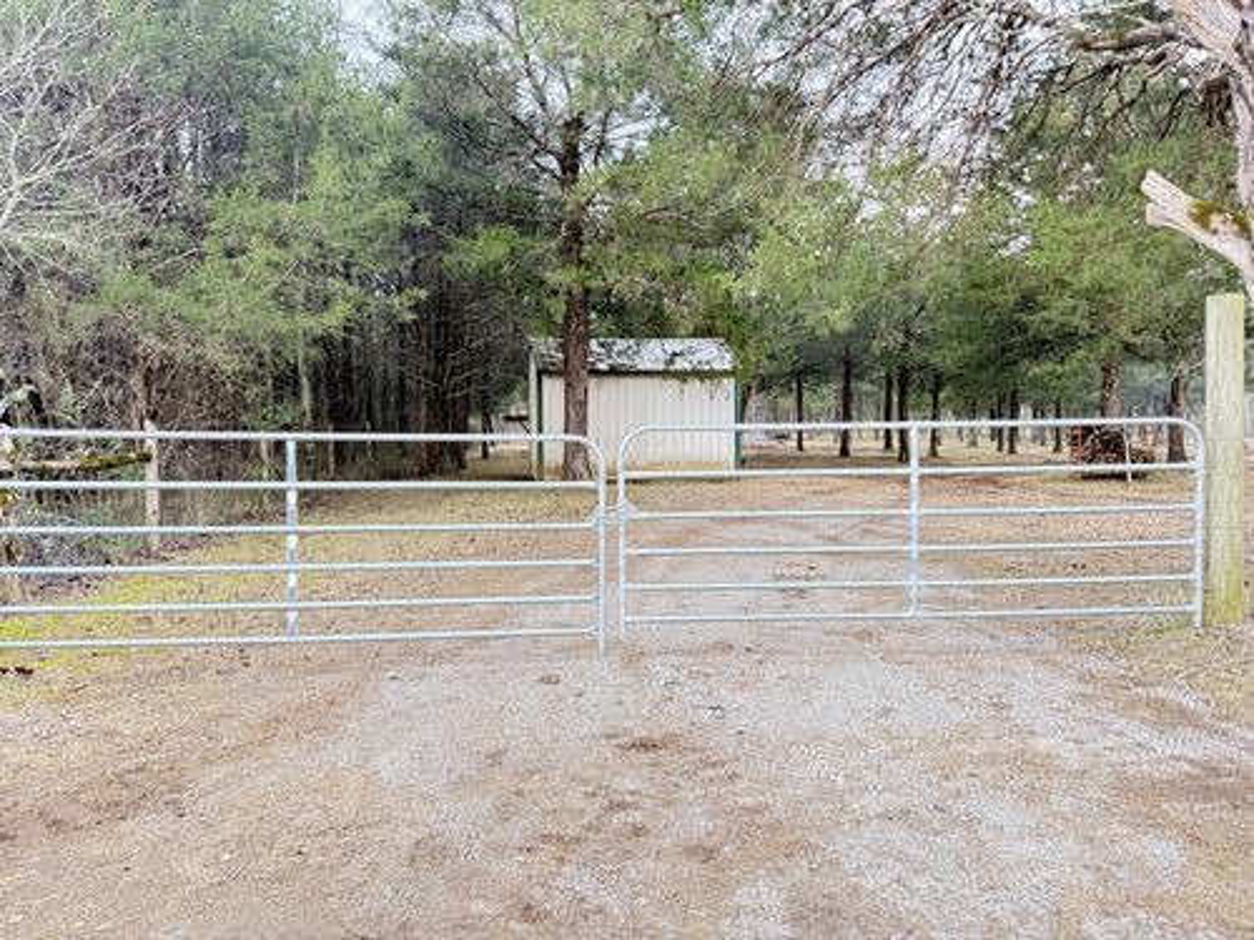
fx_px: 869
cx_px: 627
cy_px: 470
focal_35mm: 24
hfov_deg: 71.6
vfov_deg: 56.8
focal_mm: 6.76
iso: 320
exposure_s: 1/60
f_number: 1.78
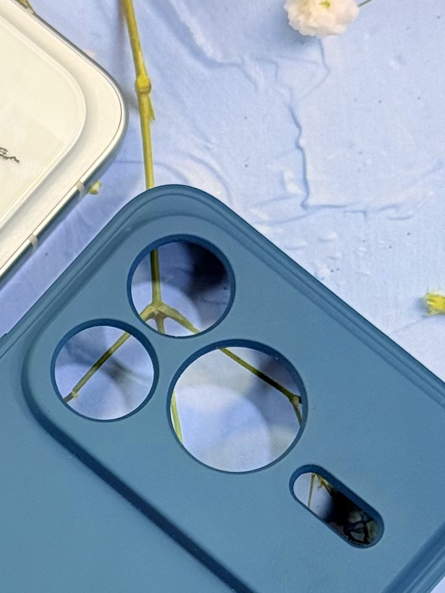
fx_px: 2570
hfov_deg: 9.7
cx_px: -143
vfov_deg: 13.1
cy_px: 532
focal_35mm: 150
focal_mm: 6.76
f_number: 1.78
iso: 50
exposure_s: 1/170
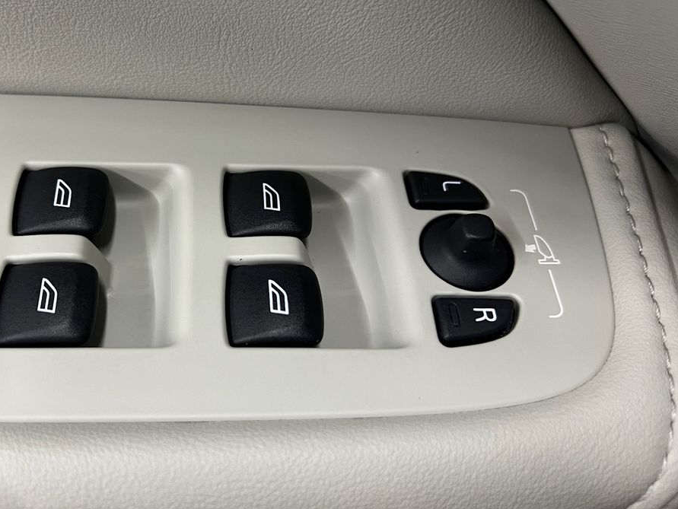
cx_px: 224
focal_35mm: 35
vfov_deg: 40.6
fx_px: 686
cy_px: 221
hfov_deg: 51.6
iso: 125
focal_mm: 5.7
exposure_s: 1/51
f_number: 1.5
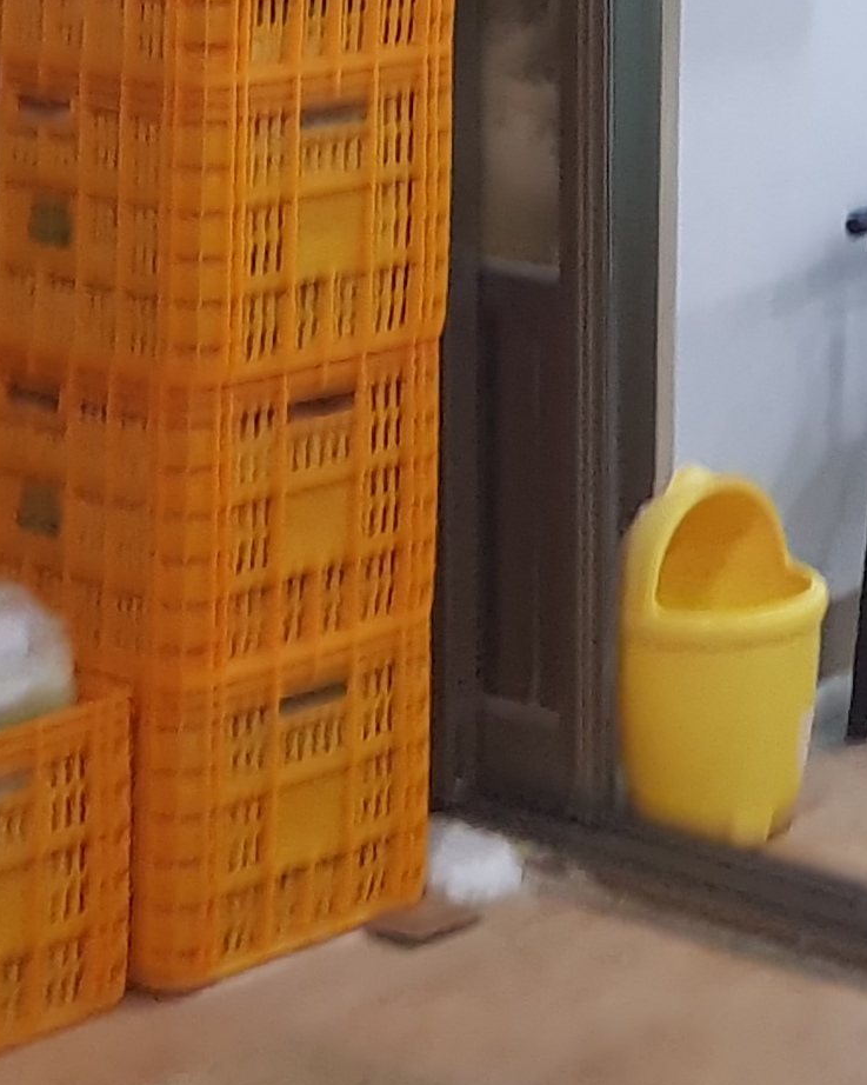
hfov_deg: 12.8
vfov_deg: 16.2
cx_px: 1462
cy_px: -407
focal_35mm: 111
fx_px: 3562
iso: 200
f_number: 1.7
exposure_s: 1/60
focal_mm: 4.2
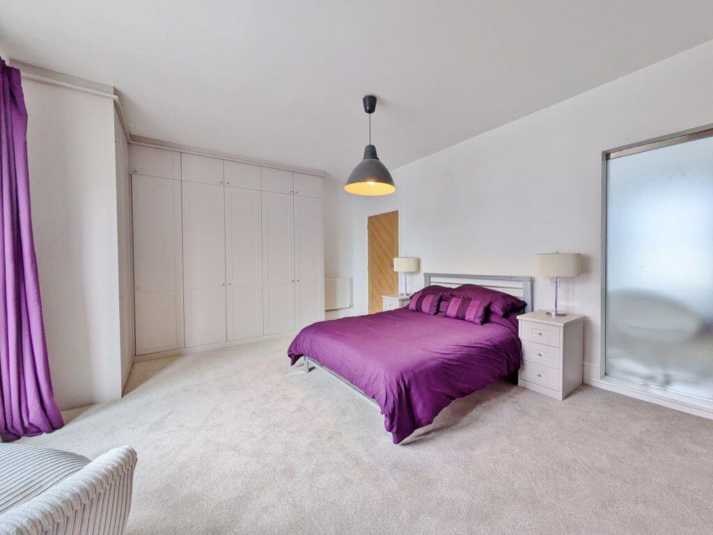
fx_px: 288
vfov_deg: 85.7
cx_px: 356
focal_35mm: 14
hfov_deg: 102.1
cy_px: 268
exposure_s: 1/50
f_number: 2.2
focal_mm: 1.83
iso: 57
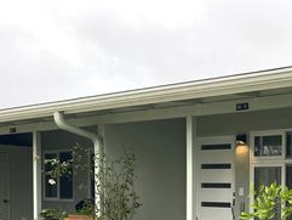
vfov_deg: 25.8
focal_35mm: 54
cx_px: 282
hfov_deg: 33.0
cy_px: 215
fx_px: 456
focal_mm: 4.25
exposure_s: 1/196
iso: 32
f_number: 1.8
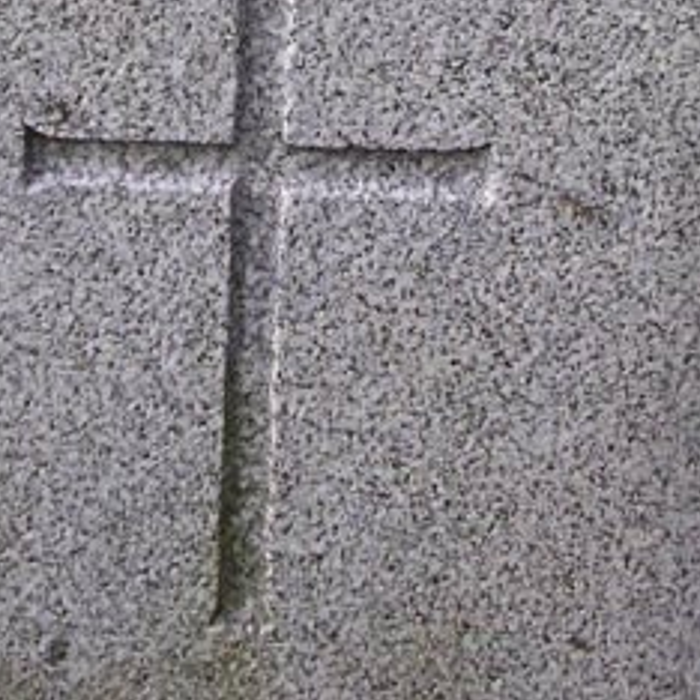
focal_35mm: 115
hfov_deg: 15.1
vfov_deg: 14.5
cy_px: -203
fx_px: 2631
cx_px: 257
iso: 100
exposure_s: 1/416
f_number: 2.8
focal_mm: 5.8
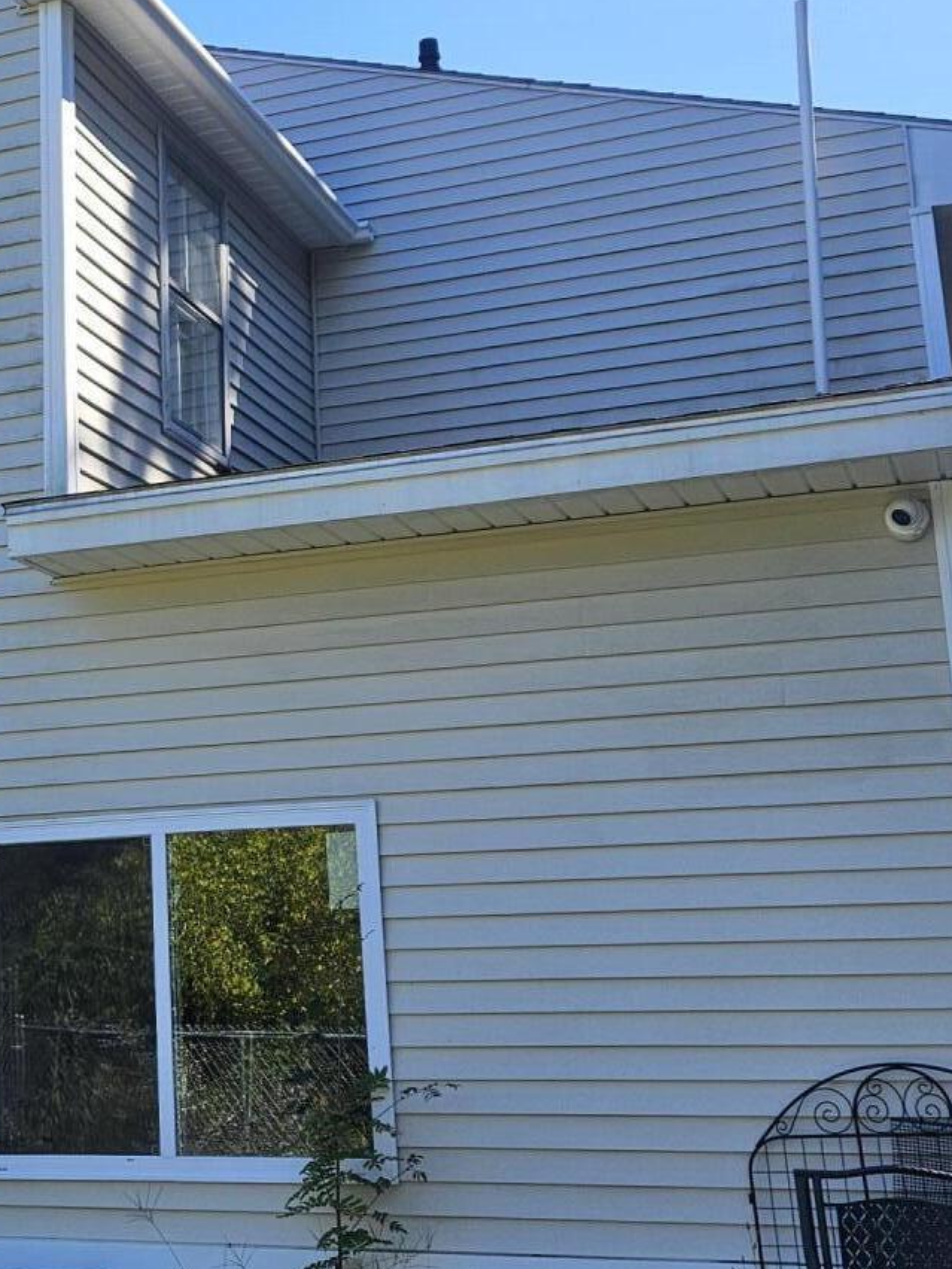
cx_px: 121
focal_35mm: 54
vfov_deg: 35.4
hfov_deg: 26.3
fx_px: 1980
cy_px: 480
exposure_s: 1/1087
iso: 50
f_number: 1.8
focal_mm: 5.4
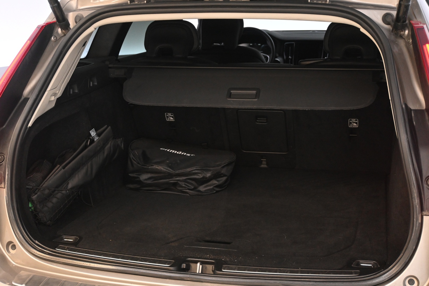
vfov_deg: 25.8
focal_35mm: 52
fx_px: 626
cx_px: 214
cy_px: 143
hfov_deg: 37.9
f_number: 5.3
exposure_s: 1/60
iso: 2800
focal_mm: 35
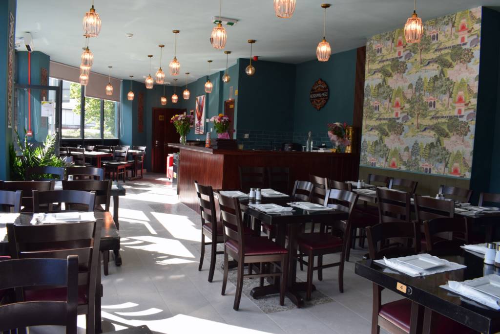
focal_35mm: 27
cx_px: 250
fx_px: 375
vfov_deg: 47.9
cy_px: 167
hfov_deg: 67.4
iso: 400
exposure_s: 1/100
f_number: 9
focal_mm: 18
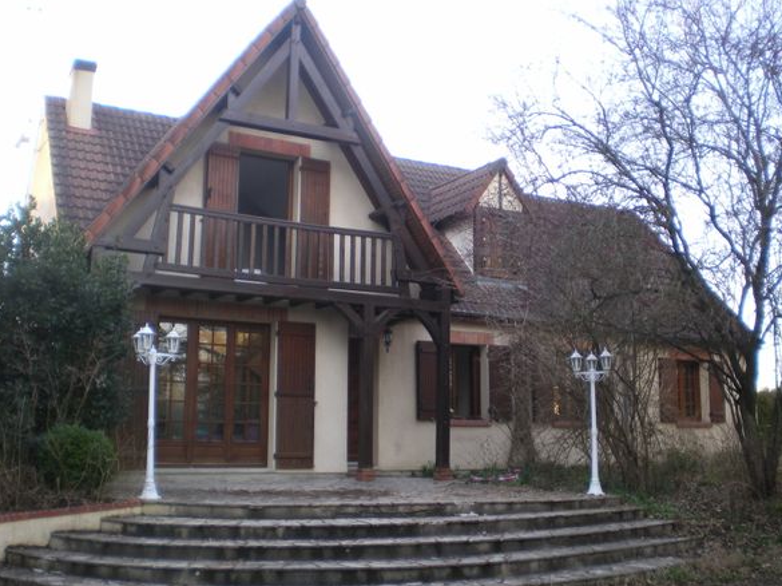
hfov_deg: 47.9
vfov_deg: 36.8
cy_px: 290
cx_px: 396
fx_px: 880
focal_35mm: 39
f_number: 3.1
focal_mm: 6.3
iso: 64
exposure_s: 1/30
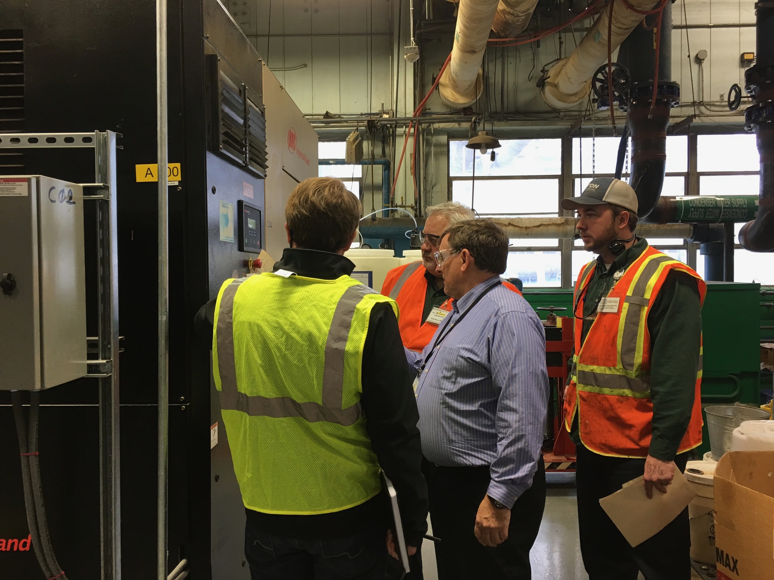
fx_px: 648
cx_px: 387
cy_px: 290
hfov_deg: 61.7
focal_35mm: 29
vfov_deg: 48.2
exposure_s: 1/30
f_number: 2.2
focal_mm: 4.15
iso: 32
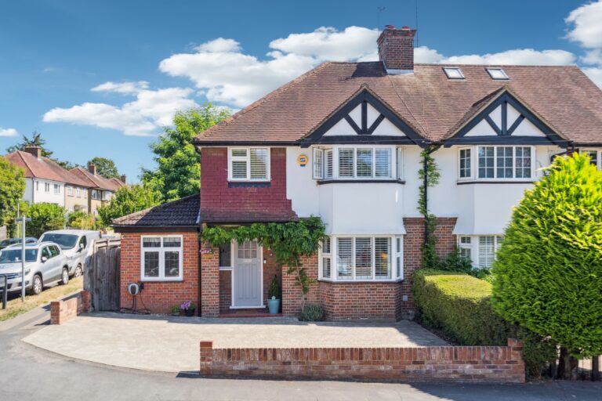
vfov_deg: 40.0
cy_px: 200
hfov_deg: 57.2
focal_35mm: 33
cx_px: 301
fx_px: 552
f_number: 5.6
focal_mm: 33
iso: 320
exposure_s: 1/320
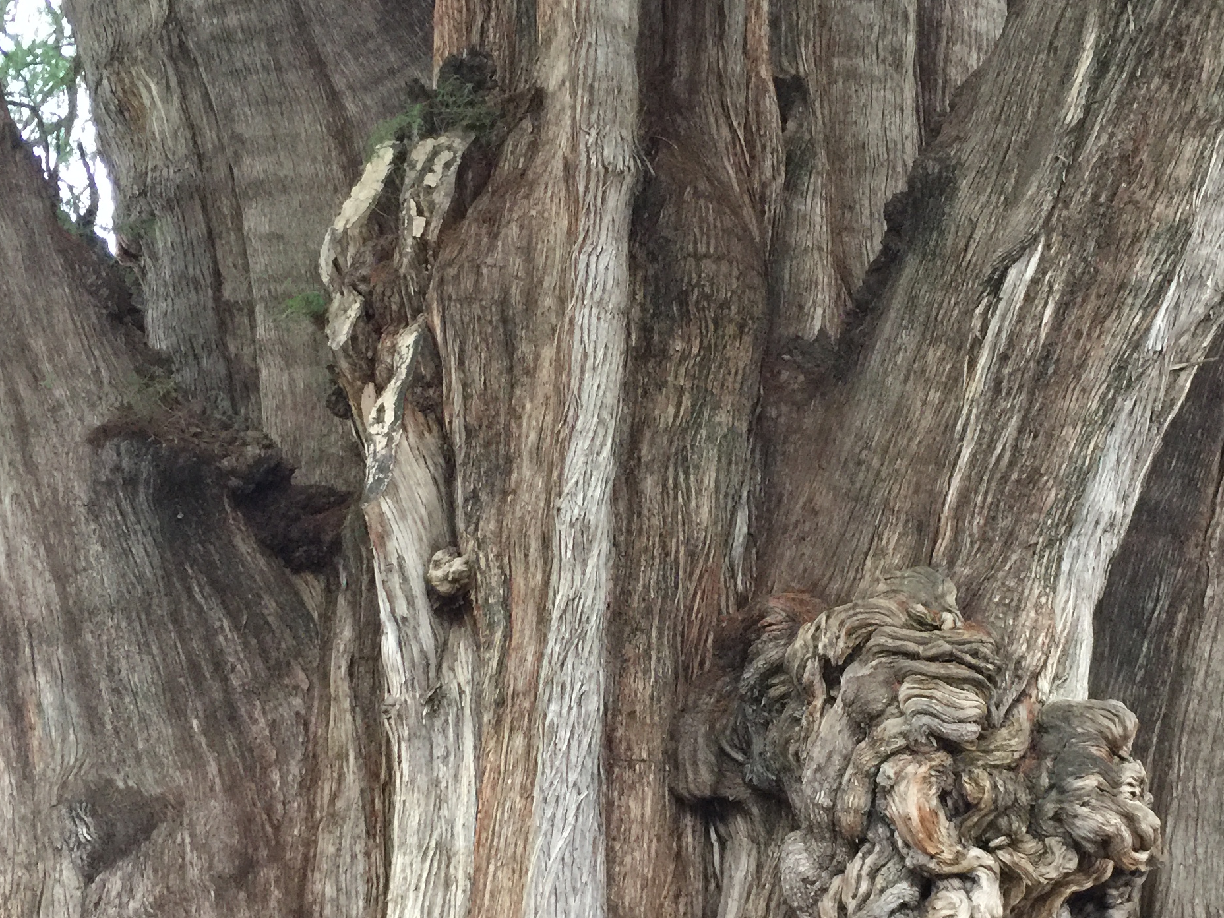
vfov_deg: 28.5
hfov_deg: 37.4
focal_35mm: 51
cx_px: 699
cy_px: 543
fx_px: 1803
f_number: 2.2
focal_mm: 4.15
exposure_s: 1/15
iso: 125
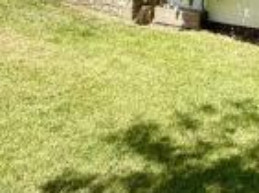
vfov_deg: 18.9
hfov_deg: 32.3
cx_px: 212
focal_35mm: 58
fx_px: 433
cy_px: -161
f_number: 2.2
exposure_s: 1/1339
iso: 50
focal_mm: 2.22
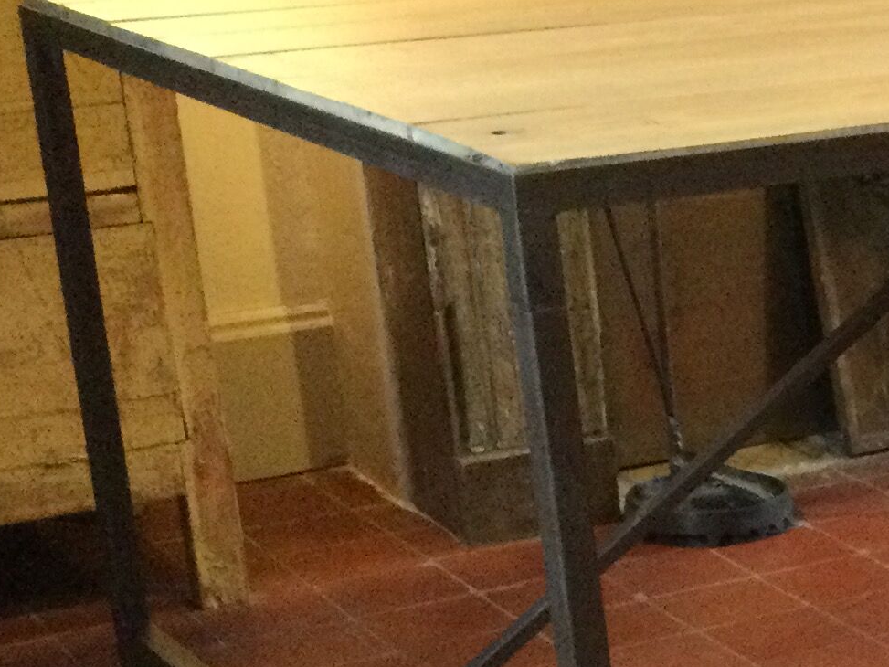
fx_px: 2671
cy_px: 620
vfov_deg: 14.1
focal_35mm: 104
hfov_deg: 17.1
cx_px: 1320
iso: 250
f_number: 2.4
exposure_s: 1/17
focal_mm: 3.3
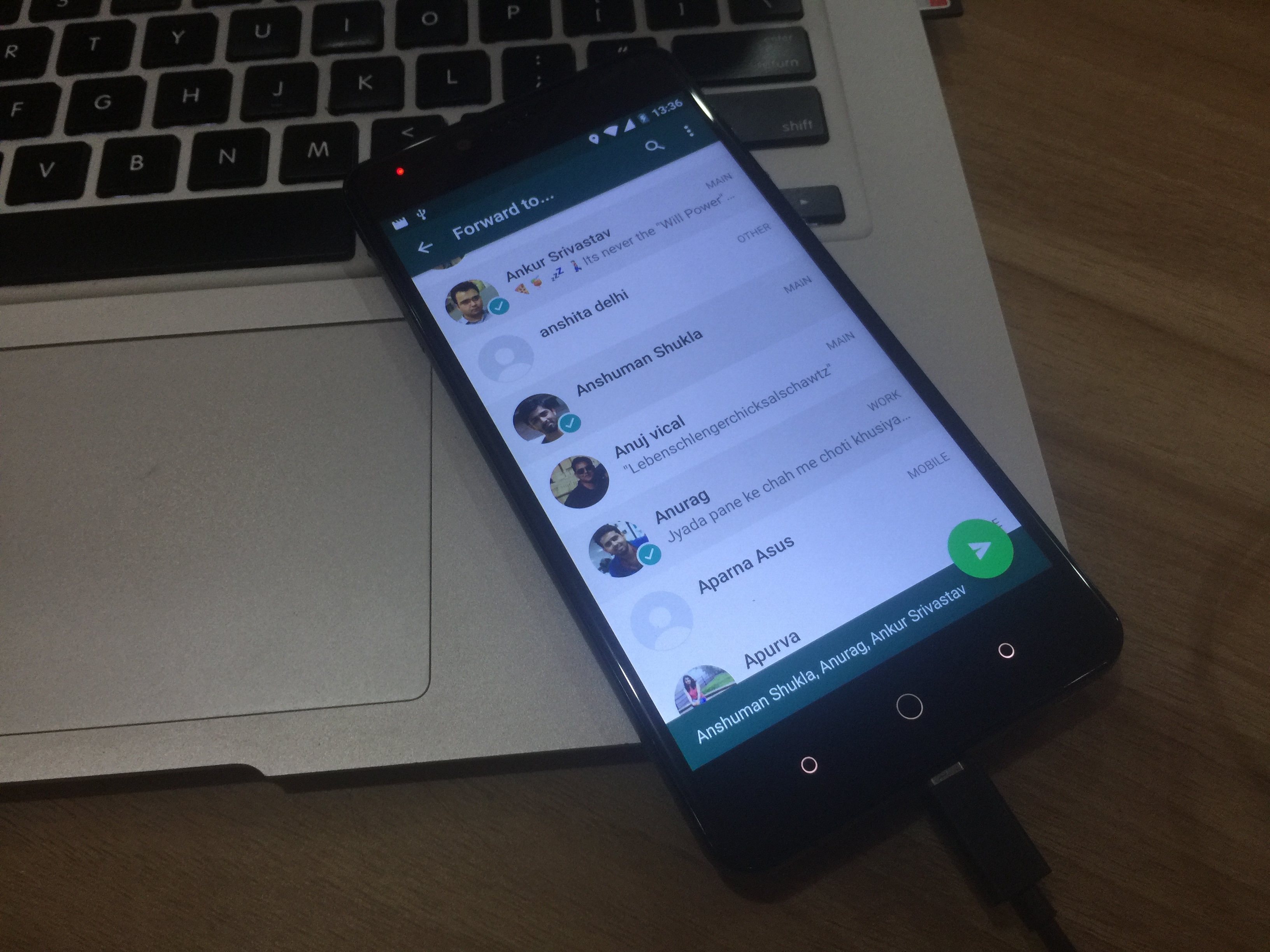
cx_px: 635
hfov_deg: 61.7
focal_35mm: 29
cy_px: 476
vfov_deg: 48.2
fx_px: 1064
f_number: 2.2
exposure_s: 1/33
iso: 64
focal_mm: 4.15
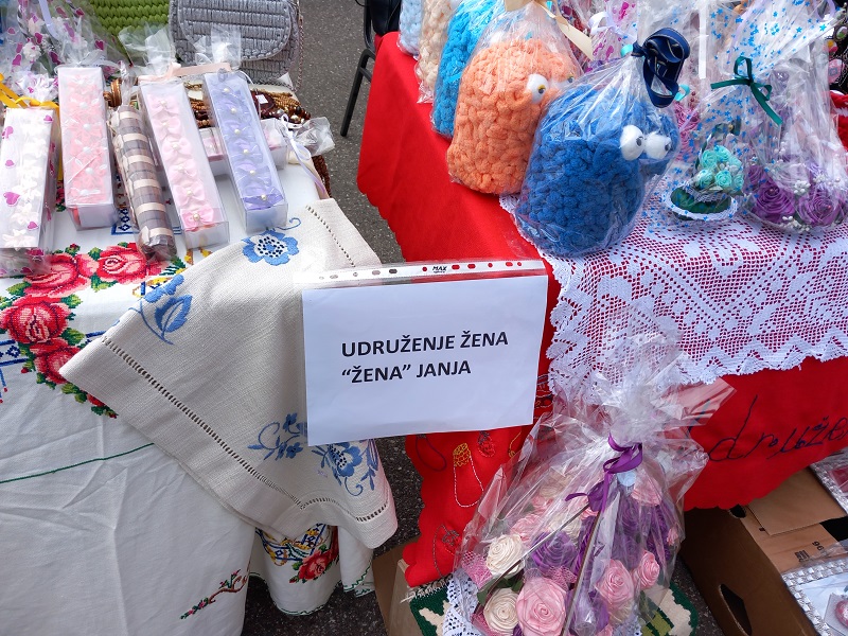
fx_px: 661
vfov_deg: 51.4
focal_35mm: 27
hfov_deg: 65.3
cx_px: 424
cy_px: 318
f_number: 1.8
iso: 20
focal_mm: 4
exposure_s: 1/335
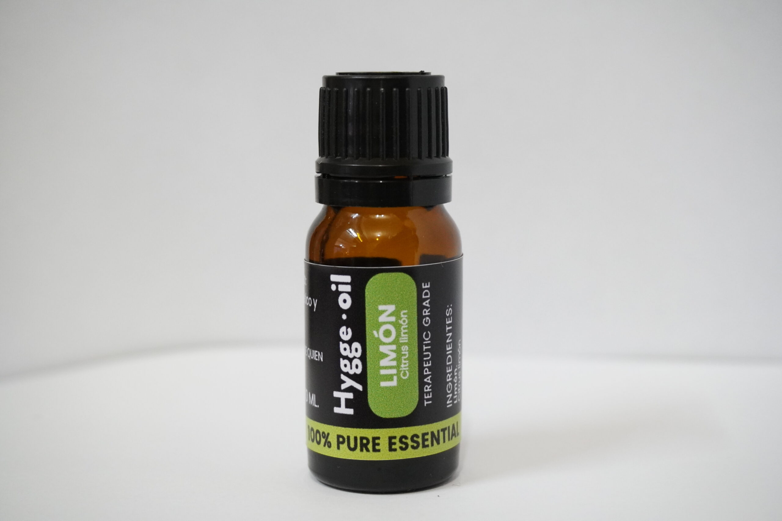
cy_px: 260
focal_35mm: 62
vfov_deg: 22.1
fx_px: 1336
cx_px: 391
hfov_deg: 32.6
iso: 2500
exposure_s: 1/80
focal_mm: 41
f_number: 5.6
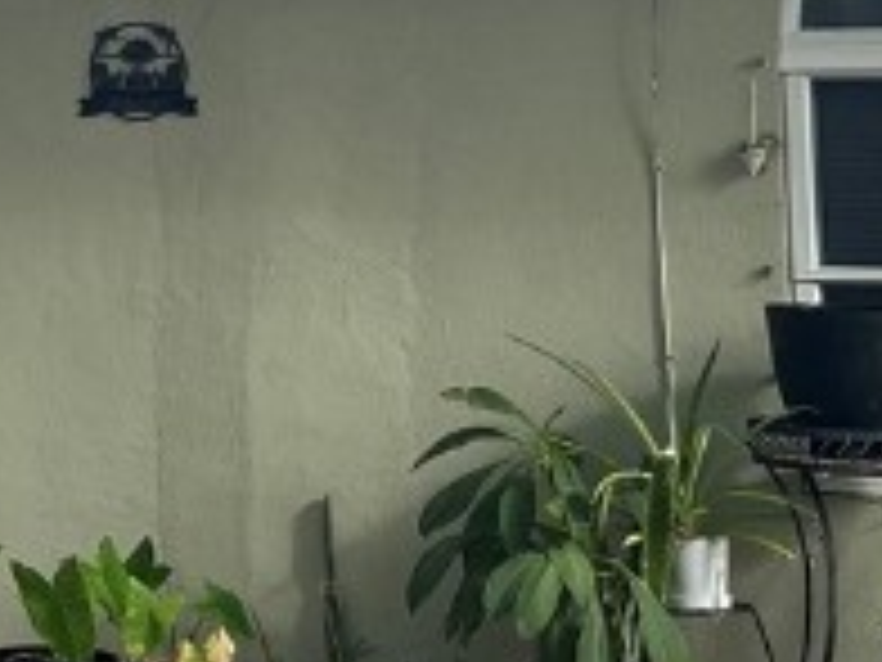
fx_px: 3465
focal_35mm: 136
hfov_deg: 12.9
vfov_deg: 10.7
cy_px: -149
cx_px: -792
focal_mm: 5.1
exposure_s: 1/2513
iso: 50
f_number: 1.6
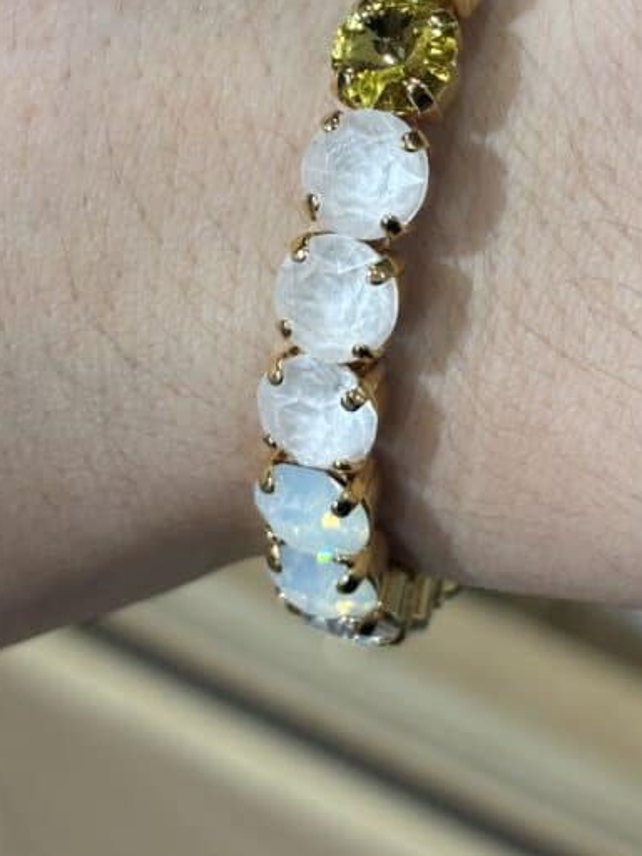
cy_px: 130
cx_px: 418
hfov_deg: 14.2
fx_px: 2572
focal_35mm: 104
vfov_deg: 18.7
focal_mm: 5.96
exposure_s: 1/100
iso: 40
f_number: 1.6
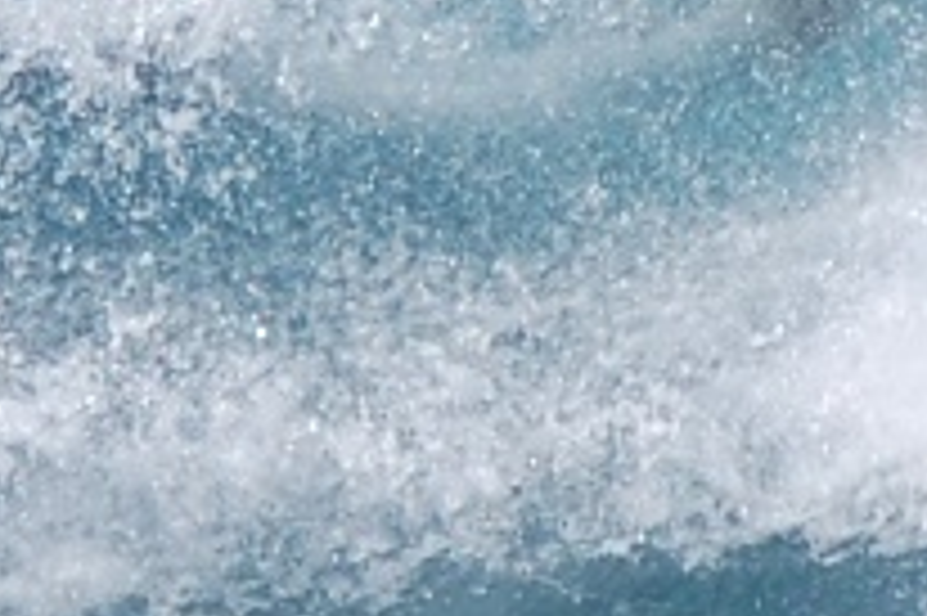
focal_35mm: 2327
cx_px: 320
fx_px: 59871
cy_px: -34
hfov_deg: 0.9
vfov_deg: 0.6
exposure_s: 1/2000
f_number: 5.6
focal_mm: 200
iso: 220
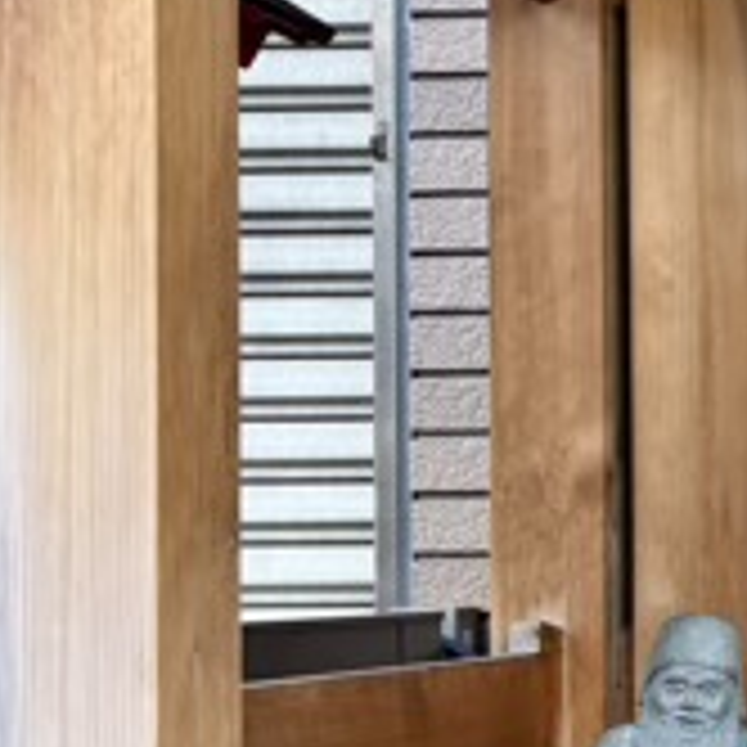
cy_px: 538
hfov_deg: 15.7
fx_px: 2368
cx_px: 1282
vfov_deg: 17.8
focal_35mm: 97
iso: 64
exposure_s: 1/100
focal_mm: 5.96
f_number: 1.6
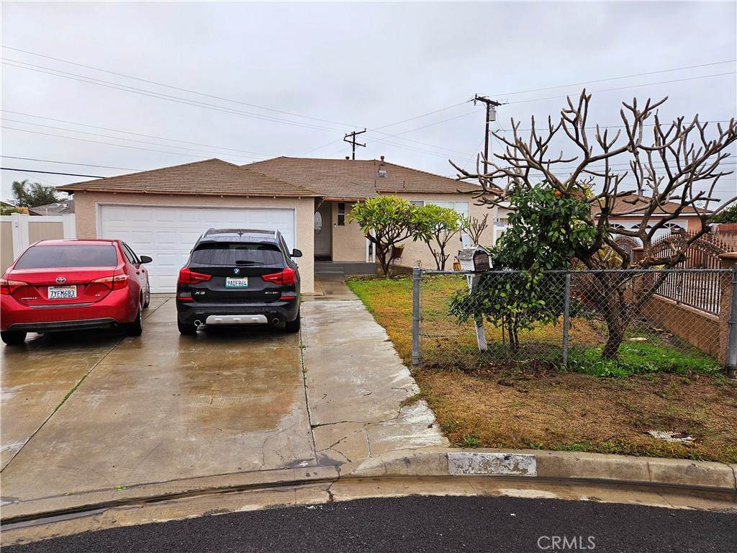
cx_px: 368
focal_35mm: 23
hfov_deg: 73.9
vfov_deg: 58.9
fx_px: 490
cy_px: 276
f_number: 1.8
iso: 25
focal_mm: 5.4
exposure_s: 1/476
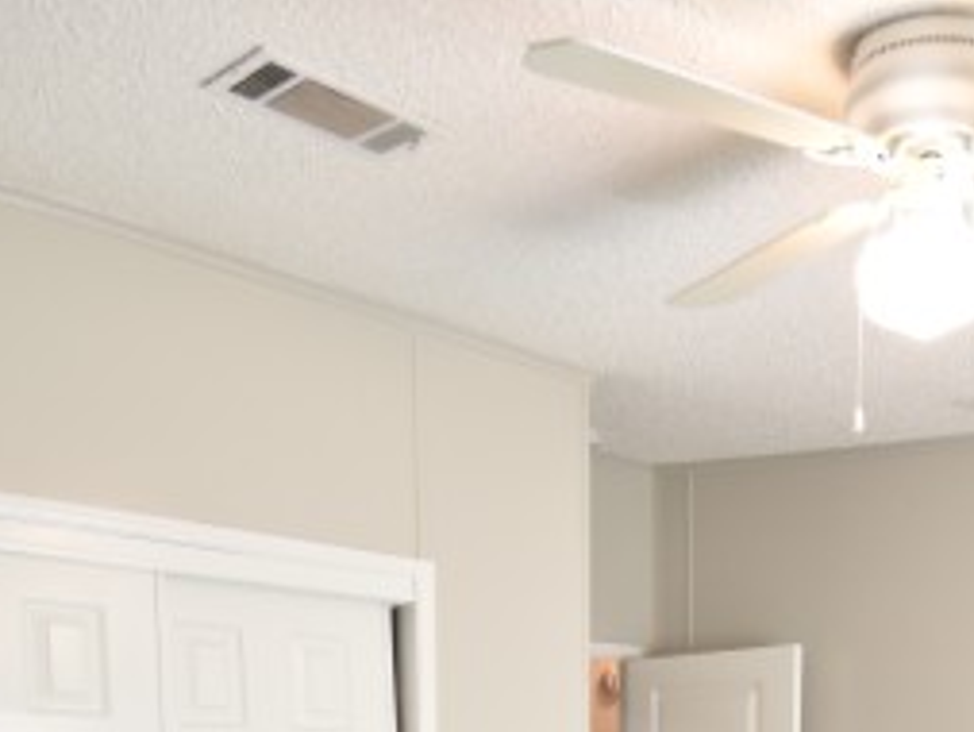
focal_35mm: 41
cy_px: 921
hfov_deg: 44.5
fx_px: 1154
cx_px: 705
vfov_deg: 29.3
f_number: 3.5
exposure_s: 1/60
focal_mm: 10
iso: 800
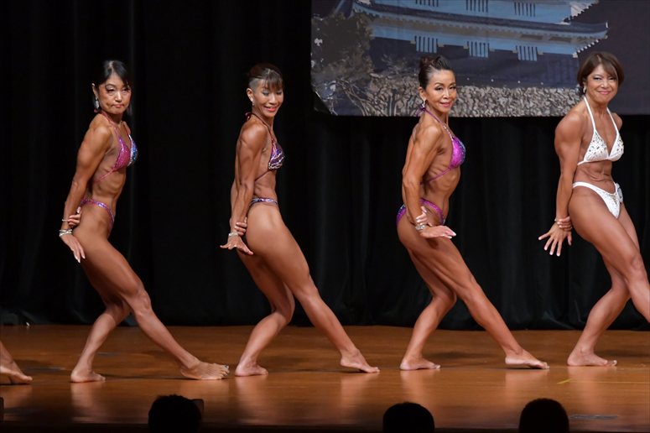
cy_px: 216
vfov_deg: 4.8
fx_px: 5143
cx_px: 325
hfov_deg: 7.2
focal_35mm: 285
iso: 5000
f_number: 5.6
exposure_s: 1/400
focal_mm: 190
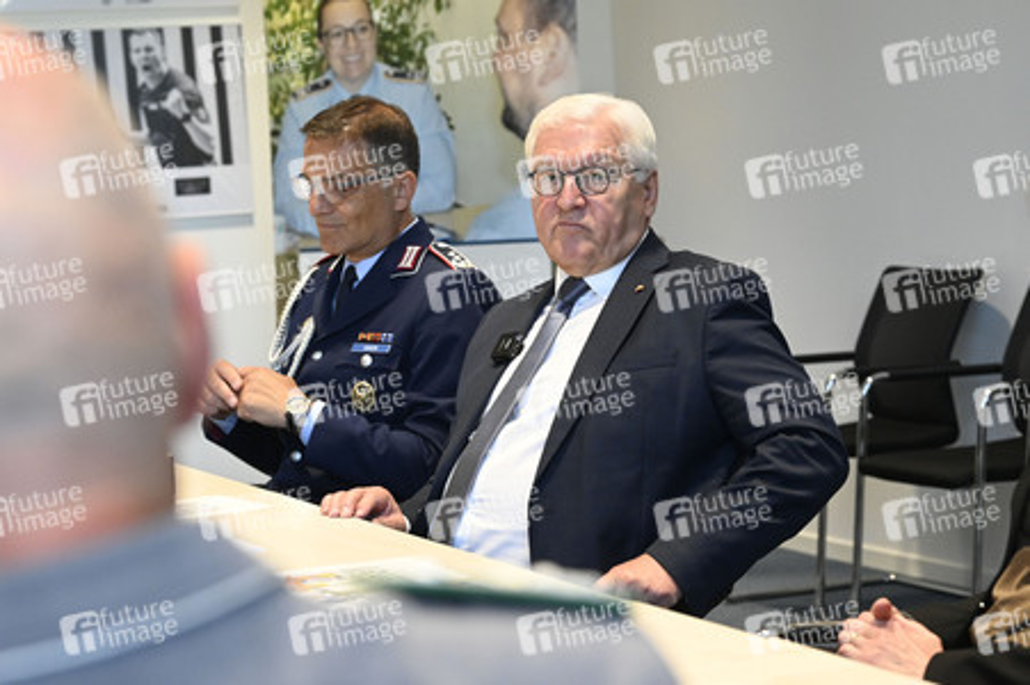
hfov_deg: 28.9
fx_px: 2001
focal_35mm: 70
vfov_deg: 19.4
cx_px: 515
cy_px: 342
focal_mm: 70
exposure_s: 1/320
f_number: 5
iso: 4000
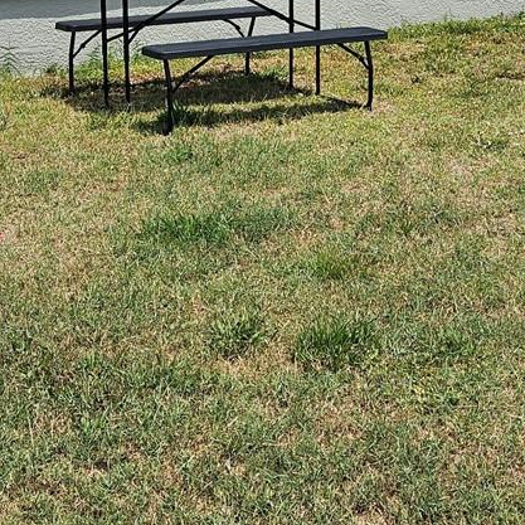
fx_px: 1338
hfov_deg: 22.2
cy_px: -99
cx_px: 279
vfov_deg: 20.8
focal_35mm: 78
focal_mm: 5.4
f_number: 1.8
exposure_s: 1/2937
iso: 25
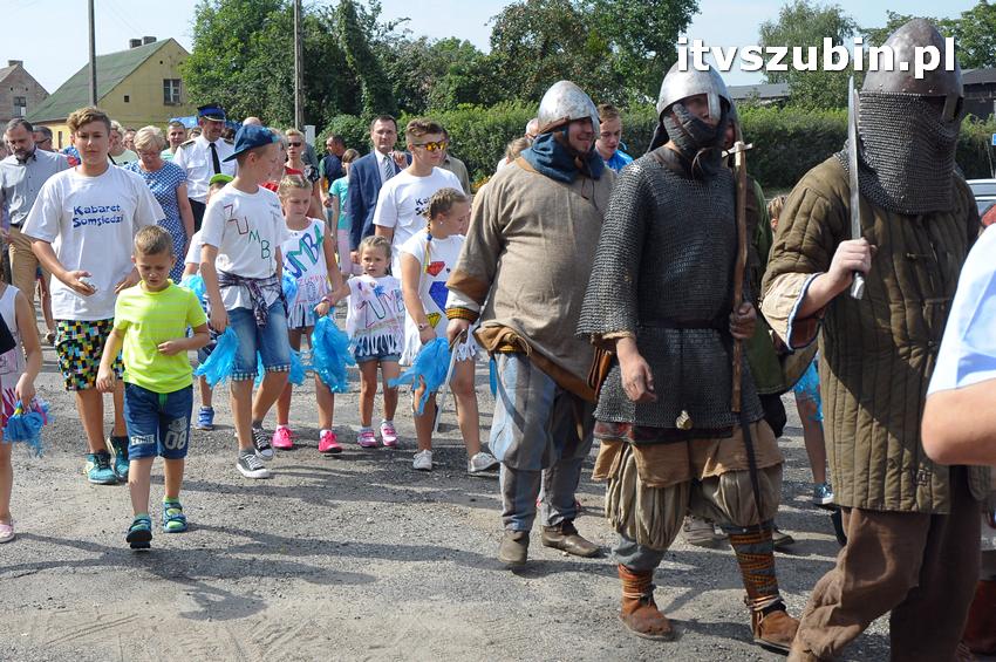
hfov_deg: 35.1
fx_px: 1575
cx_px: 498
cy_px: 331
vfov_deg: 23.7
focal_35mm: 57
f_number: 11
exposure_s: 1/500
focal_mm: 38
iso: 640
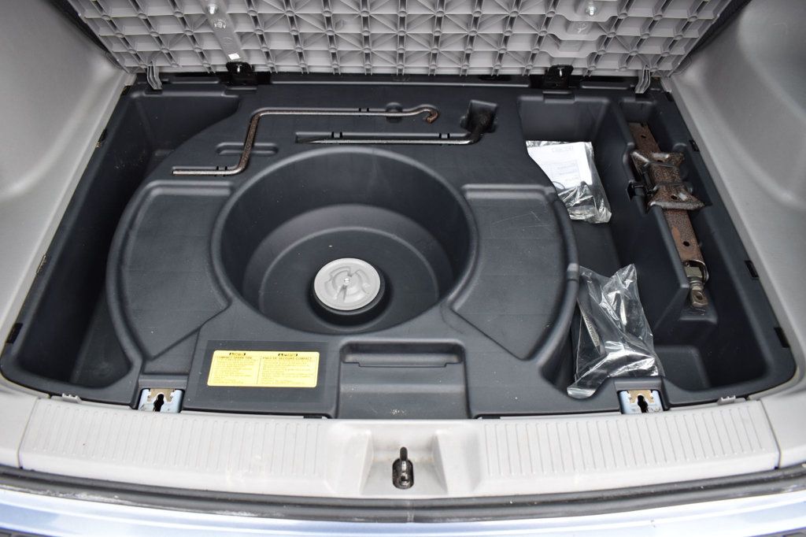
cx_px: 403
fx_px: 604
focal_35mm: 27
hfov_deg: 67.4
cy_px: 268
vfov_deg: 47.9
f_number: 5
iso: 400
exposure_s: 1/100
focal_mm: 18
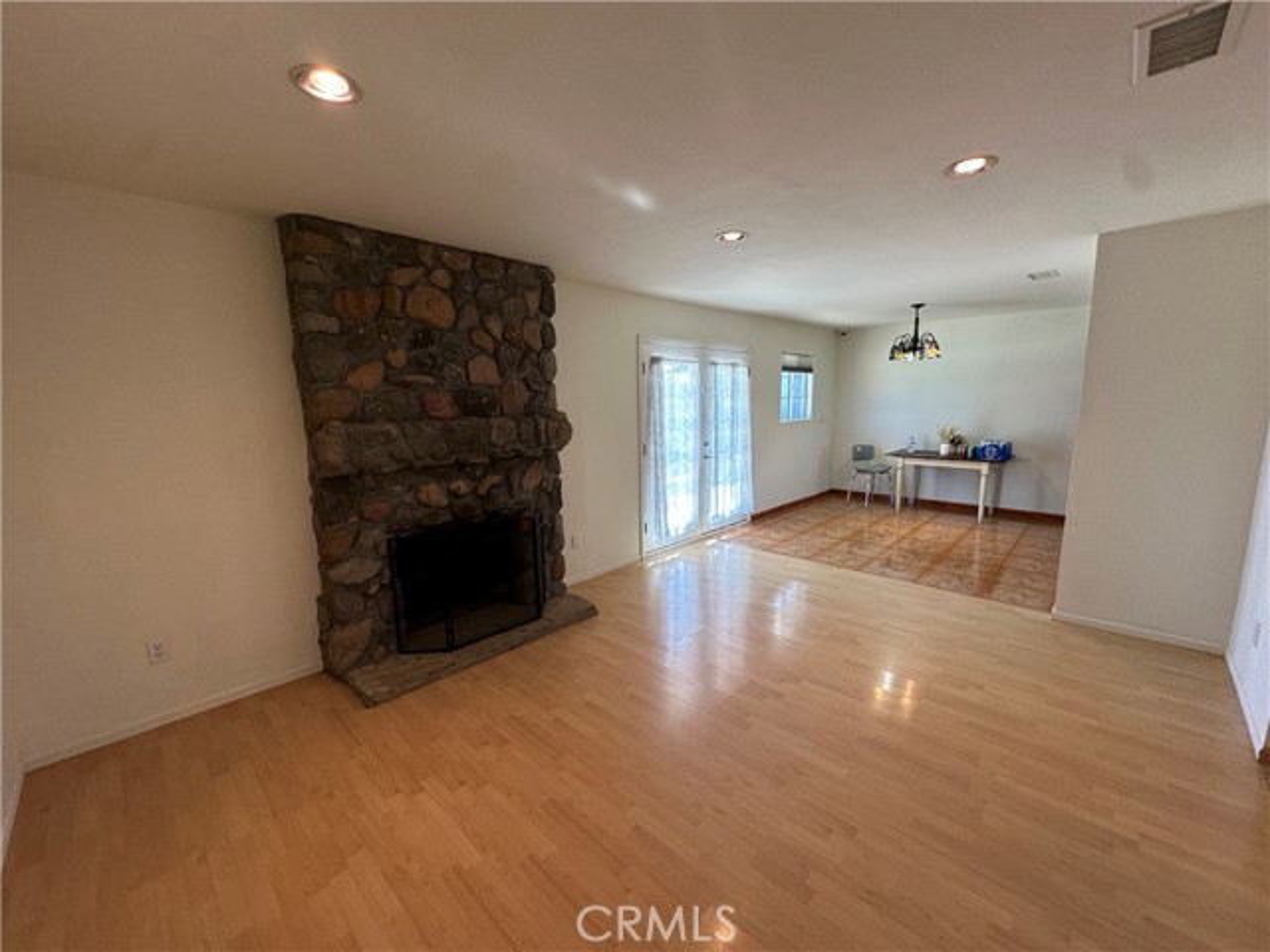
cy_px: 476
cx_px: 635
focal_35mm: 14
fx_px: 514
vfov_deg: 85.7
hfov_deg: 102.1
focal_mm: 2.22
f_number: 2.2
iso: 100
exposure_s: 1/120
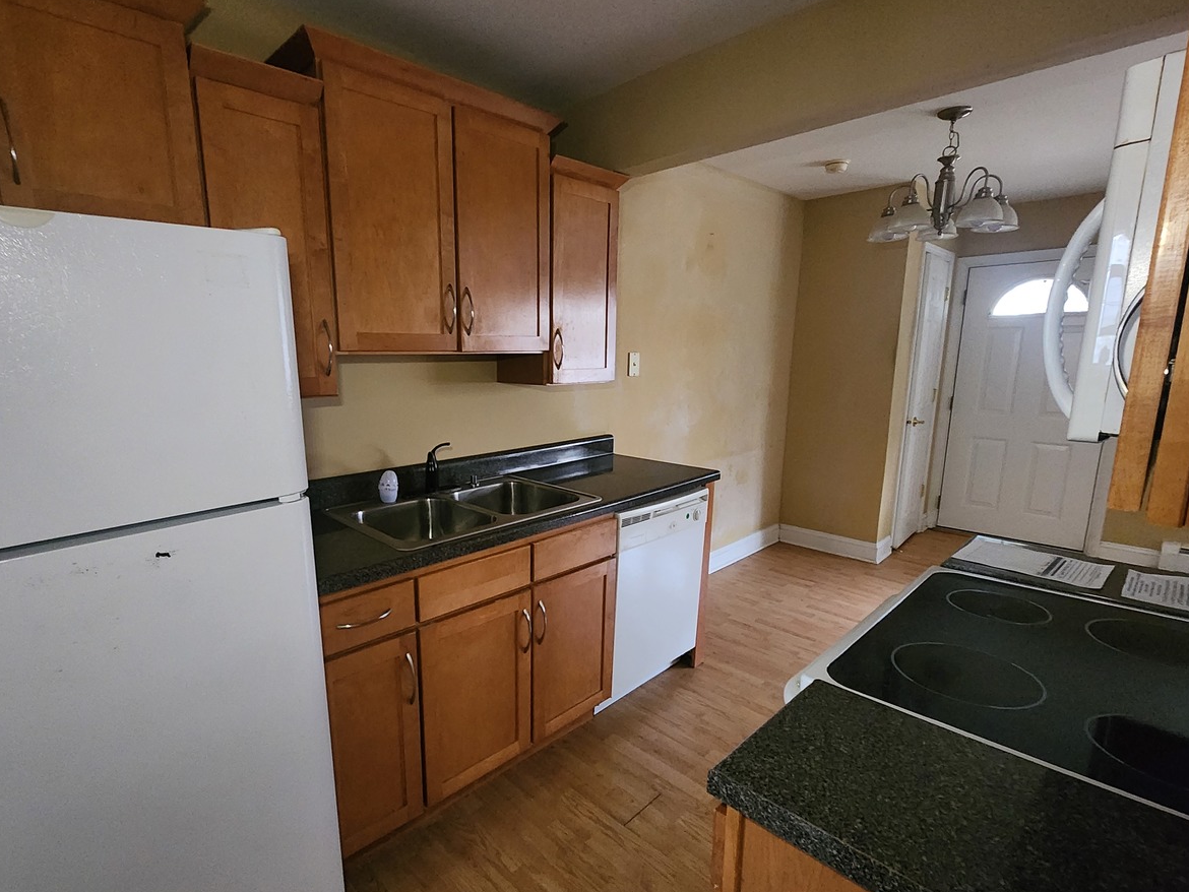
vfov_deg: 78.0
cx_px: 526
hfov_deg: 94.1
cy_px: 472
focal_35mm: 16
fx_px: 550
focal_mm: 2.2
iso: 1000
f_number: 2.2
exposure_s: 1/24
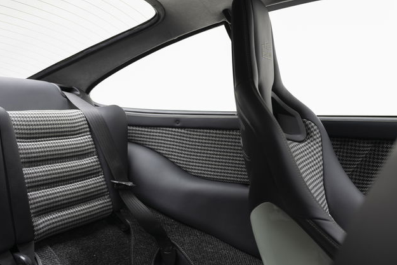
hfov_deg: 45.2
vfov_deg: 31.2
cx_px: 160
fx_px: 474
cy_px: 153
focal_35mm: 43
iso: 800
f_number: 4
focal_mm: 35
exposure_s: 1/13
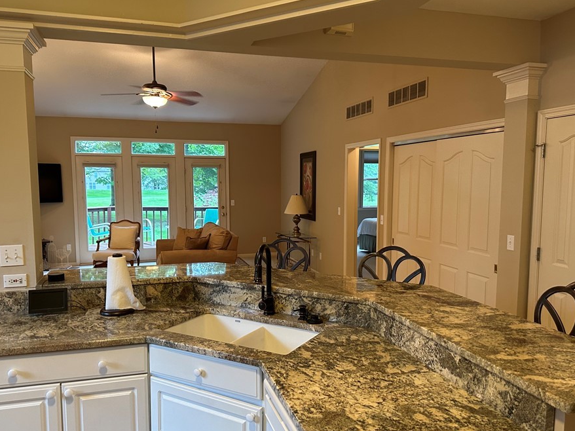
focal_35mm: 28
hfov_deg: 63.4
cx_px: 276
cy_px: 225
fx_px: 465
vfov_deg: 49.7
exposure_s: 1/60
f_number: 1.78
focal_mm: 6.86
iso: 320
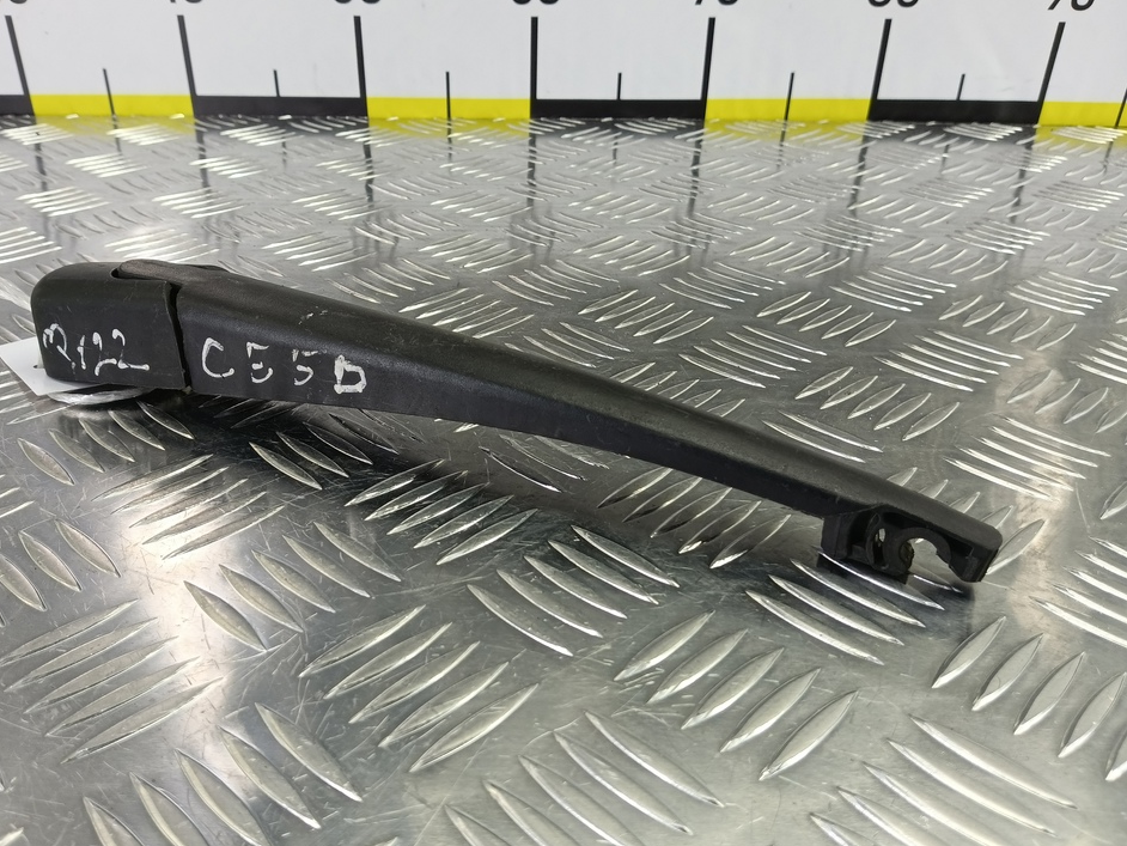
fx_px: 814
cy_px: 413
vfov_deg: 54.9
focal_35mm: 25
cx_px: 516
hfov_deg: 69.3
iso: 130
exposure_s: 1/50
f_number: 1.6
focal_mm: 4.11
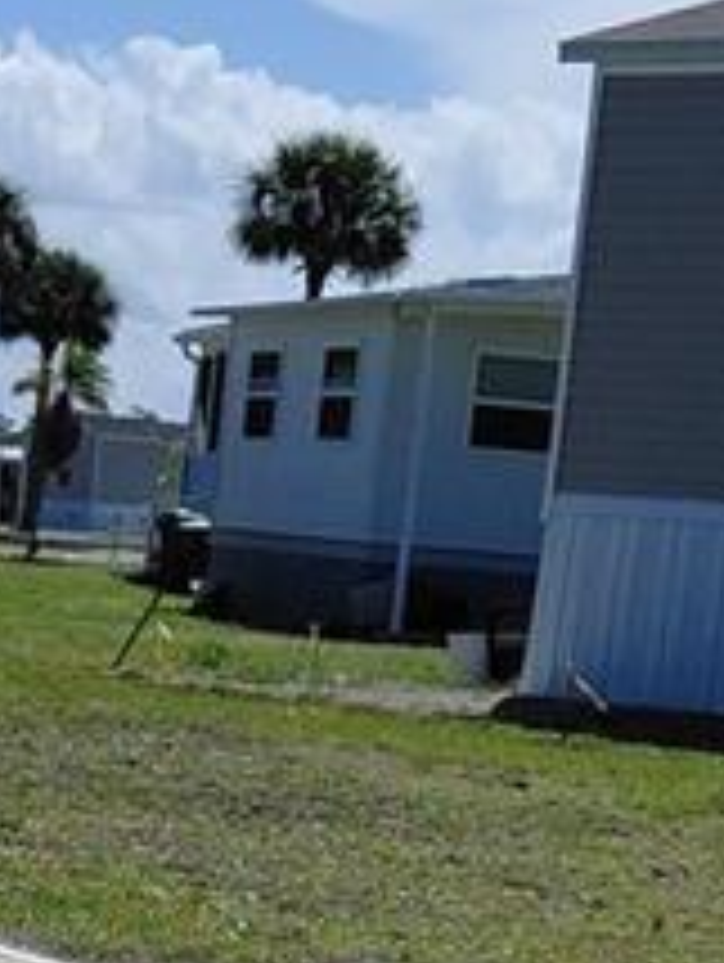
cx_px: -171
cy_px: 1454
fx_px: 3896
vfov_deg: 13.3
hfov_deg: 10.4
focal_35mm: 140
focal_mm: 4.69
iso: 64
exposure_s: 1/6460
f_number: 1.8
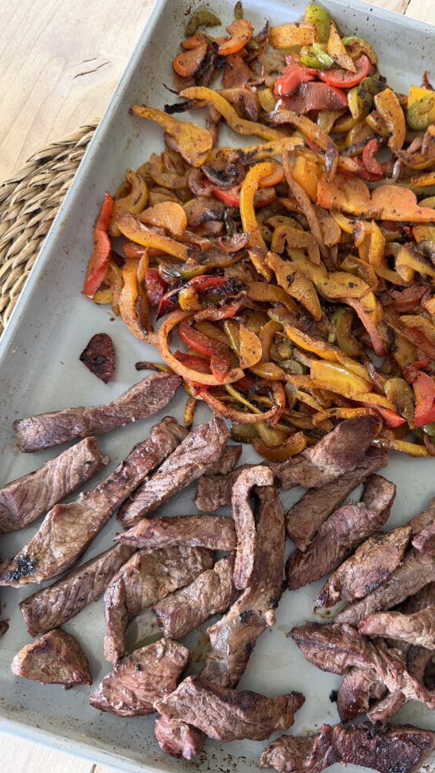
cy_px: 390
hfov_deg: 42.2
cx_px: 295
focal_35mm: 27
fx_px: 554
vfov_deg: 69.9
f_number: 1.78
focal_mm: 6.76
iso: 320
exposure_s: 1/60
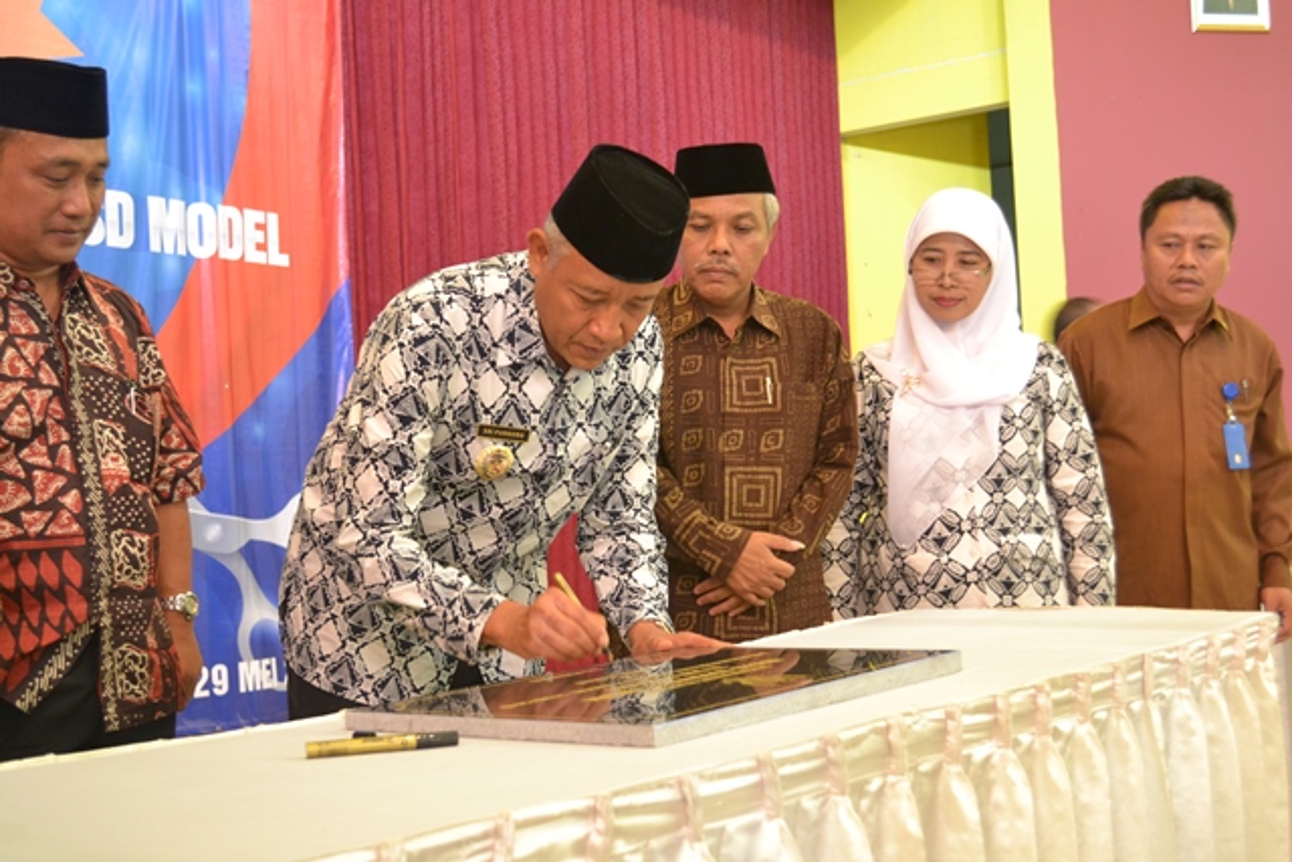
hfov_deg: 43.6
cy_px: 431
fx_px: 1615
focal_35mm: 45
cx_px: 646
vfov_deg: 29.9
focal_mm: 30
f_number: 4.5
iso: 1600
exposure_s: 1/15
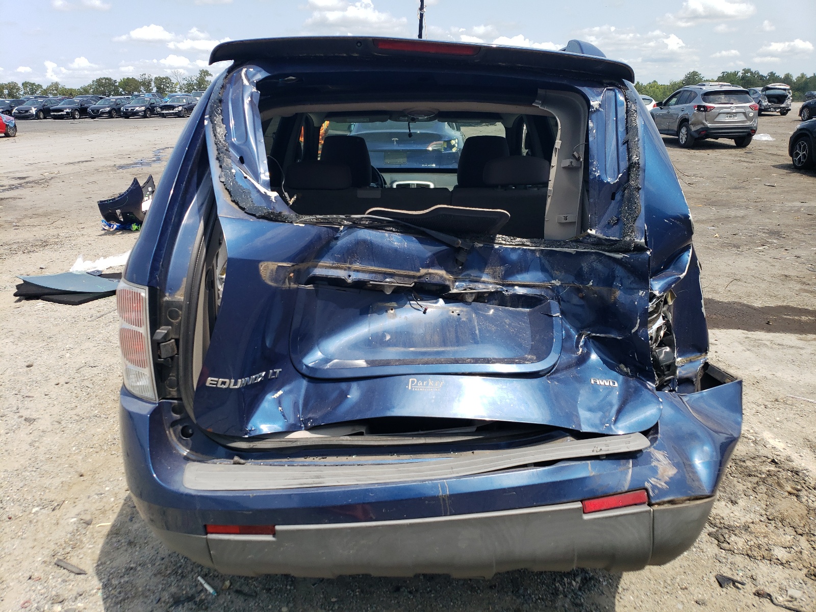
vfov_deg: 53.1
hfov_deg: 67.3
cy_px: 306
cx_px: 408
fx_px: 613
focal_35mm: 26
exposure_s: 1/2500
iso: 50
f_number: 1.5
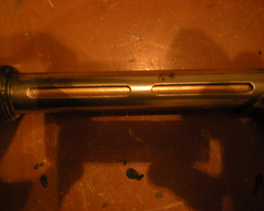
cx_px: 129
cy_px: 105
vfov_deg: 37.3
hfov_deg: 45.8
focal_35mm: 40
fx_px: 313
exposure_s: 1/8
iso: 255
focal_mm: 6.3
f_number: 3.1
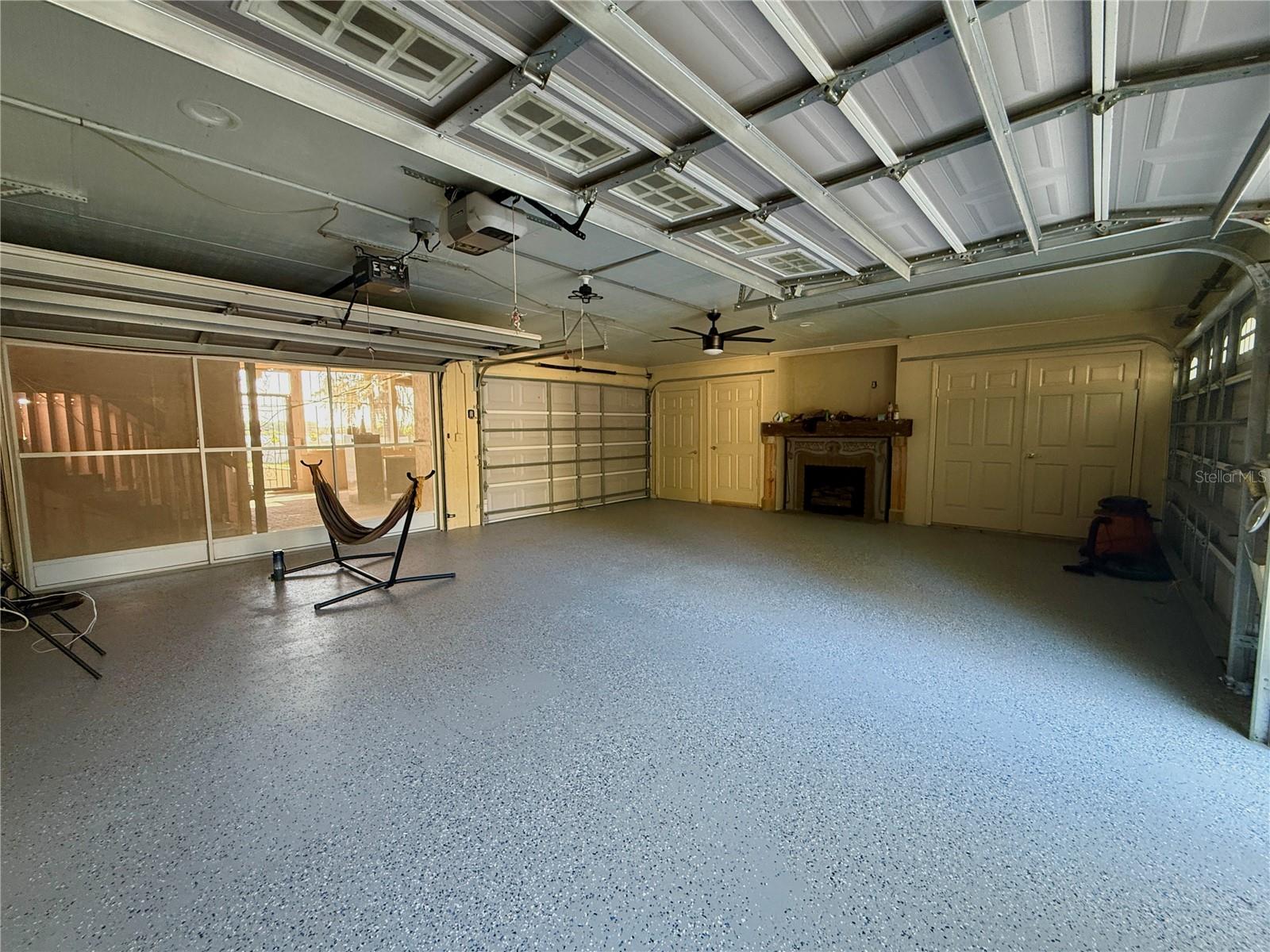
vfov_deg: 85.7
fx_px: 514
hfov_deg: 102.1
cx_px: 635
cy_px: 476
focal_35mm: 14
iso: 400
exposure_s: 1/61
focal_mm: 2.22
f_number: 2.2
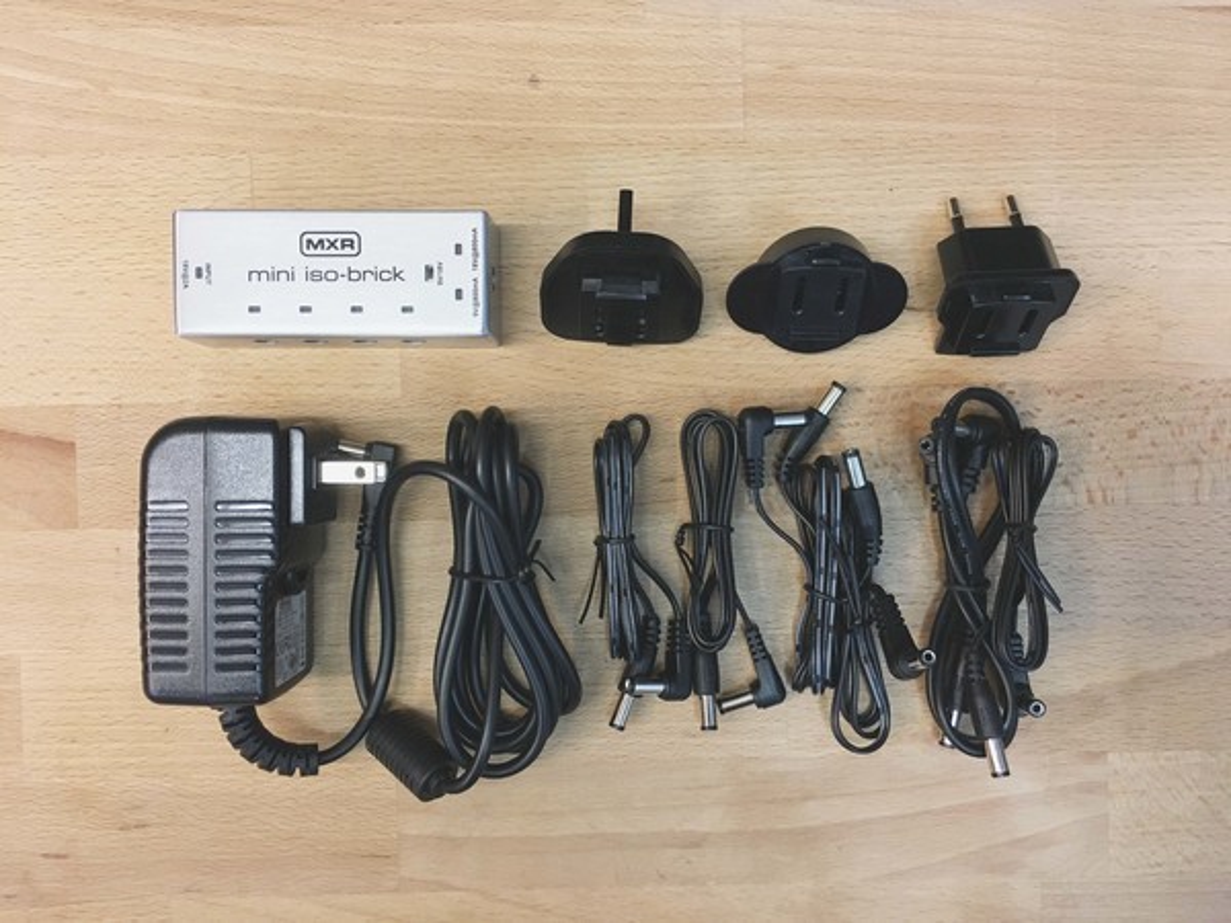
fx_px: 1031
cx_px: 616
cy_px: 462
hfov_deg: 61.7
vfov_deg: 48.2
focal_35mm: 29
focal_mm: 4.15
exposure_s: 1/30
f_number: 2.2
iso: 125
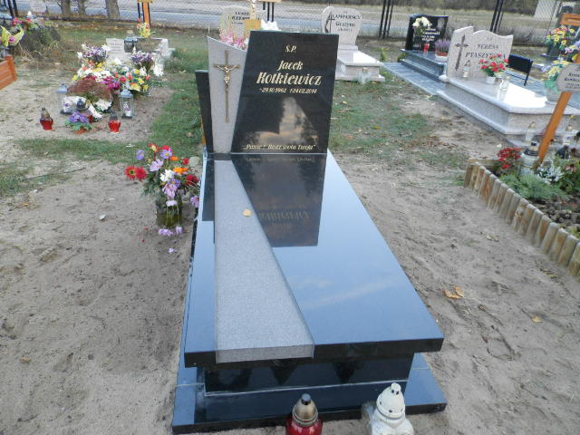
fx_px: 419
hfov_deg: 69.4
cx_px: 290
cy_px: 218
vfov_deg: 54.9
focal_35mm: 25
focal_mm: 4.5
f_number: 3.1
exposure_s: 1/30
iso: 80
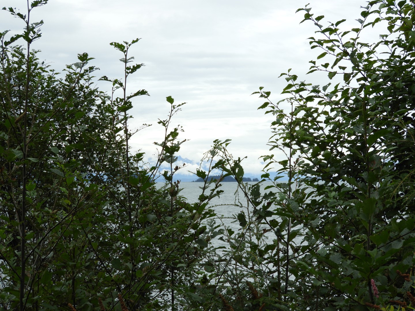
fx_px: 839
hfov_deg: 27.8
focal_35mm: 70
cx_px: 208
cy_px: 156
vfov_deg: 21.0
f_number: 4.5
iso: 100
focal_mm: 12.5
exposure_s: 1/320
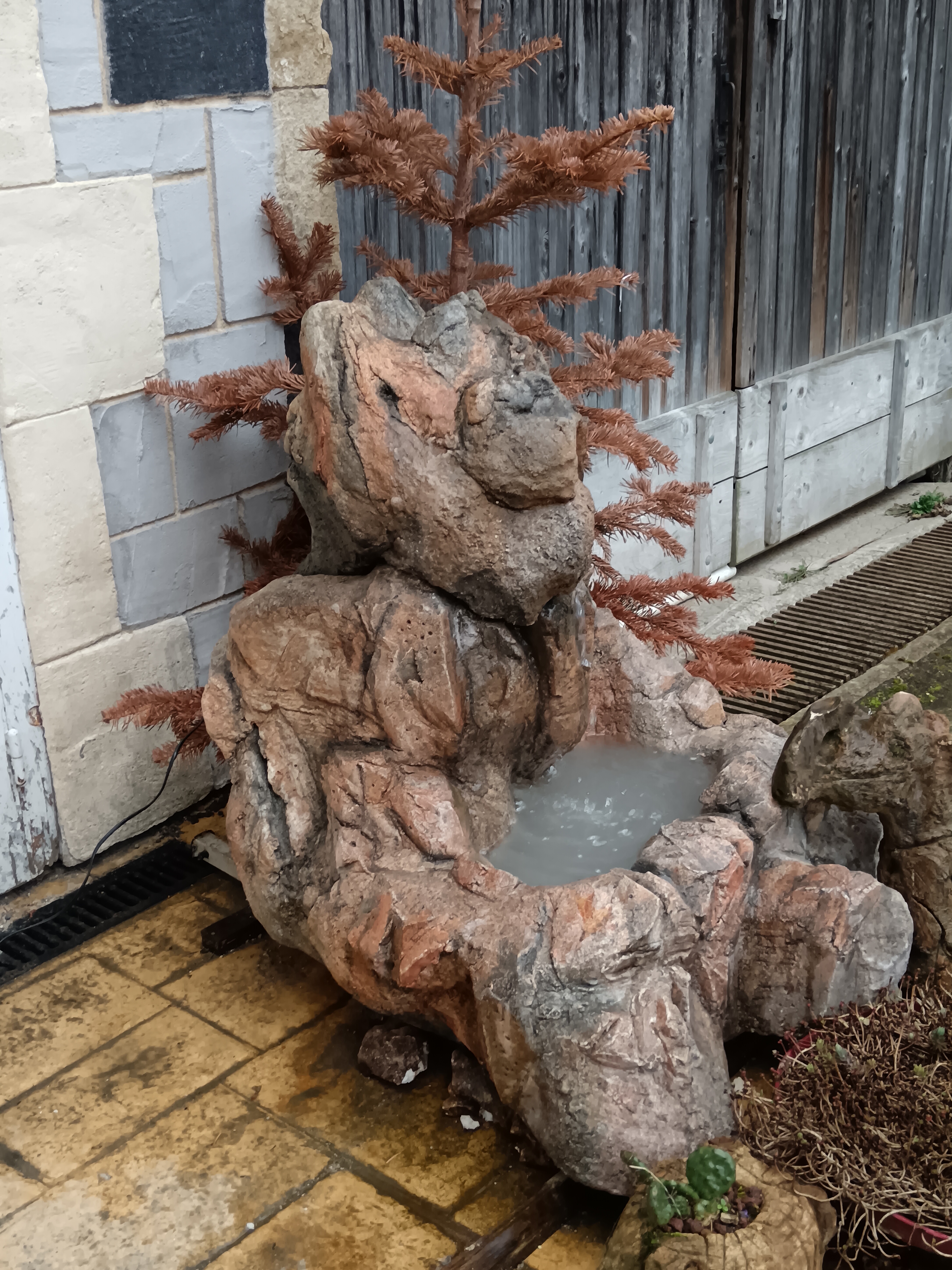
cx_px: 476
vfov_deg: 44.8
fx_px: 1540
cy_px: 635
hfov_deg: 34.3
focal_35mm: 42
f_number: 1.9
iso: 656
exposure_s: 1/100
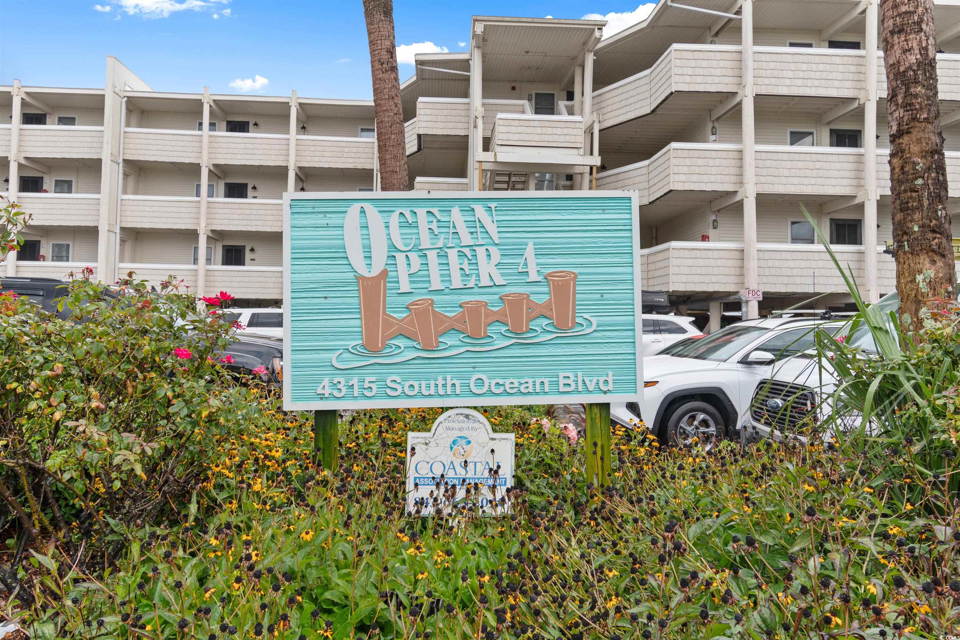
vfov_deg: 51.3
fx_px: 667
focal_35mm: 25
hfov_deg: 71.5
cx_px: 480
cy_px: 320
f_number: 5.3
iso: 100
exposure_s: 1/40
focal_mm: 17
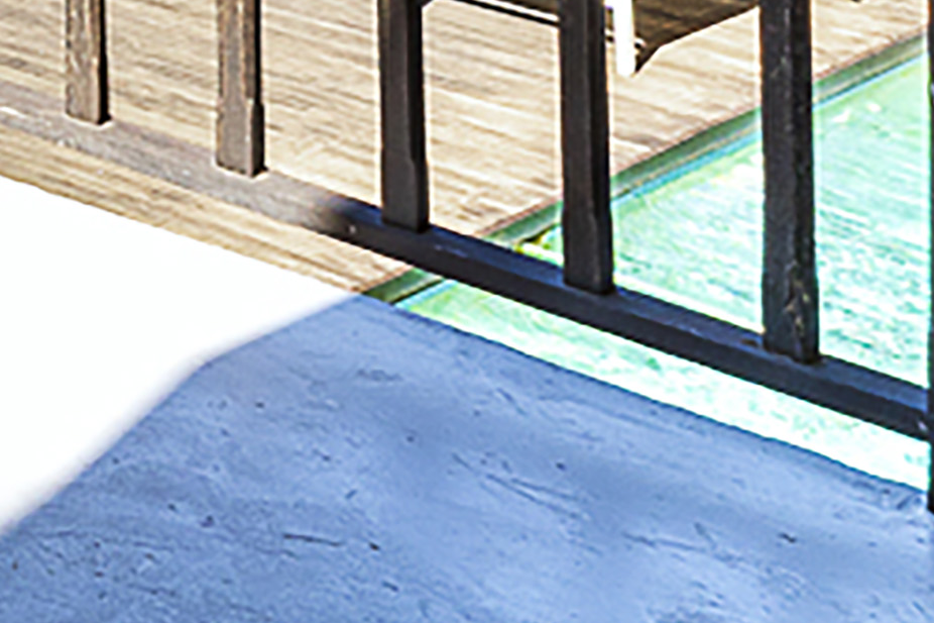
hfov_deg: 10.6
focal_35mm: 91
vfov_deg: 11.0
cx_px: -2058
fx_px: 2360
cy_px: -1132
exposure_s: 1/125
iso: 100
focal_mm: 14
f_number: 9
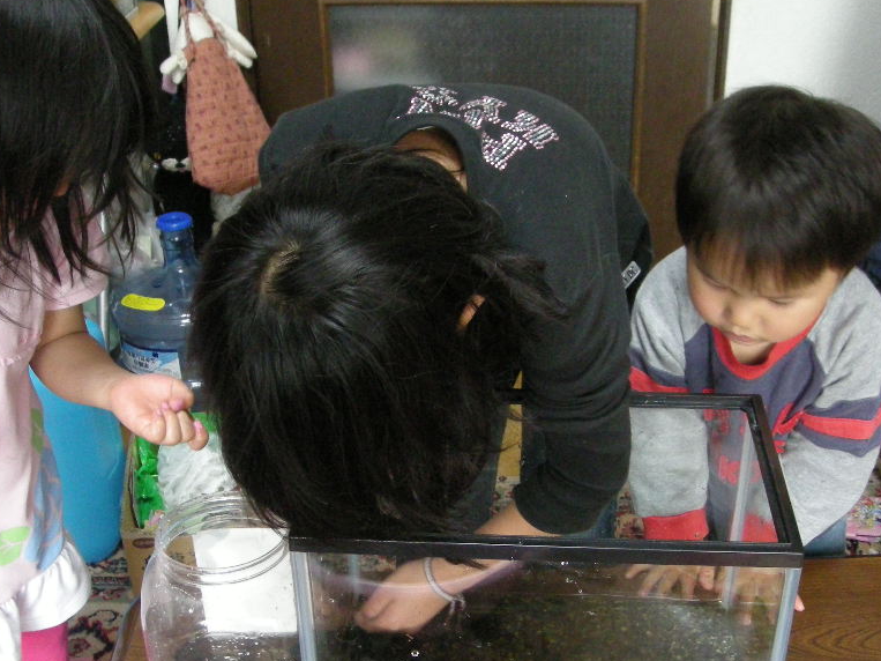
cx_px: 426
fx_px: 1196
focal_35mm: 47
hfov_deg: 40.4
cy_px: 399
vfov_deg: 30.8
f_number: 2.8
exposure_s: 1/30
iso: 400
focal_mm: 5.7
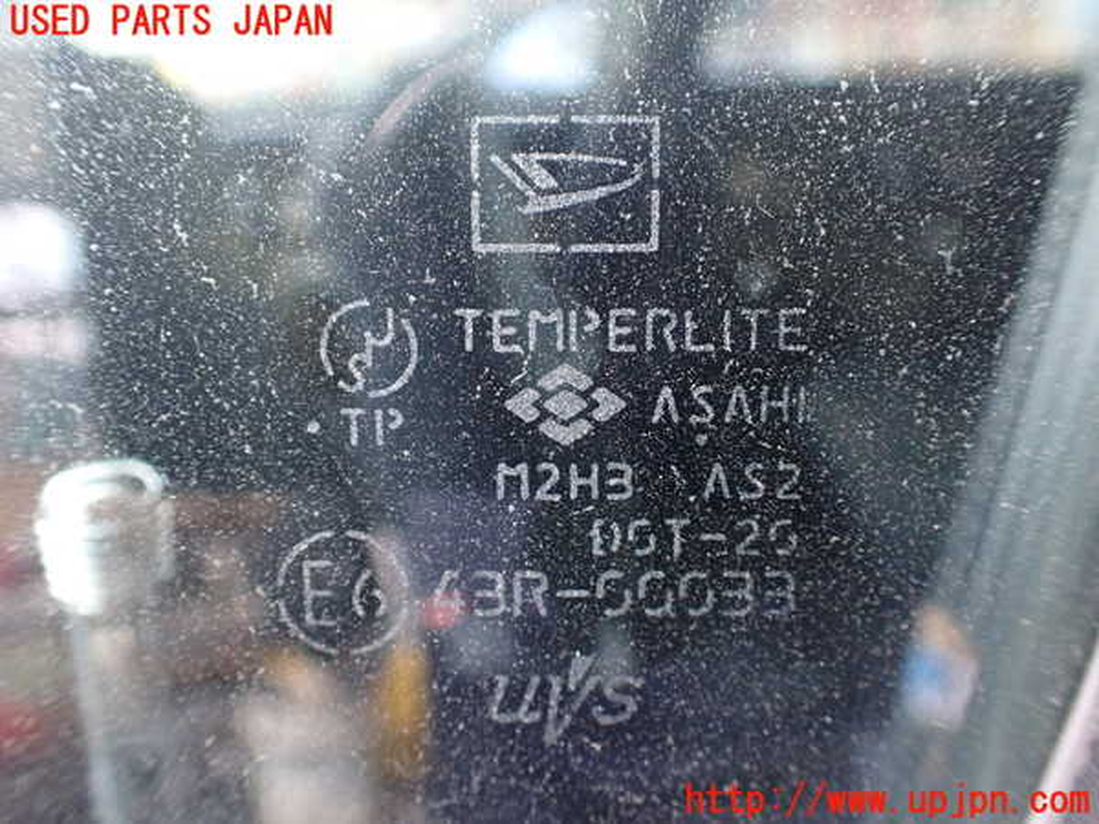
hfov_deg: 60.0
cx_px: 550
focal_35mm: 30
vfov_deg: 46.8
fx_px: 952
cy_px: 412
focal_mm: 5.4
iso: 800
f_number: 2.3
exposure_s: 1/60
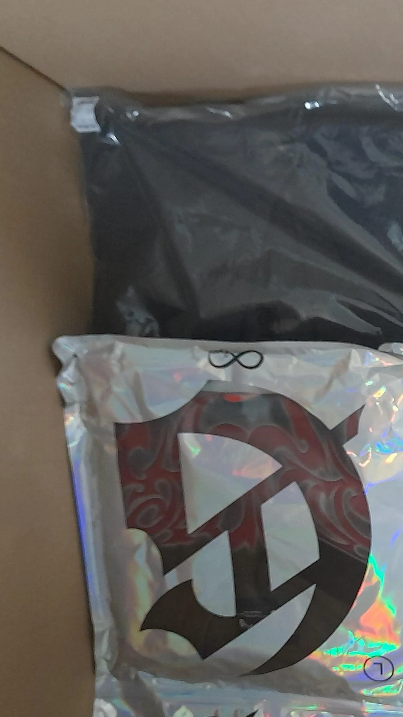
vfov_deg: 44.3
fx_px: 874
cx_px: 537
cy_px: 432
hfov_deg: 22.9
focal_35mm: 46
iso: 500
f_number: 2
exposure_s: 1/25
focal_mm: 4.6
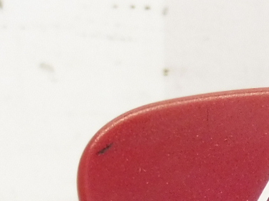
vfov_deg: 11.2
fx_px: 1018
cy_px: 200
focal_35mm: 131
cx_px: 320
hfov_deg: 14.6
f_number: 3.5
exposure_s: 1/60
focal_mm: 4.3
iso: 200
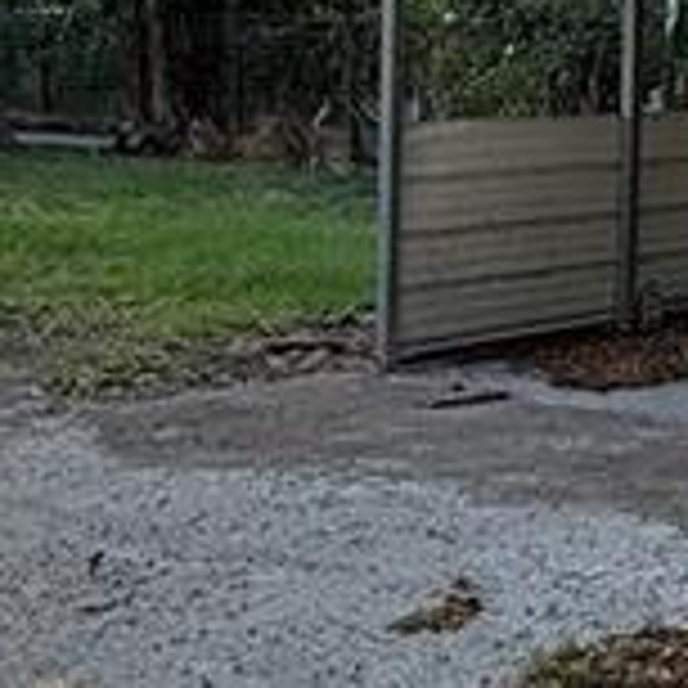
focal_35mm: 97
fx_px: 2181
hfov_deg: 16.9
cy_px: 301
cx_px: 904
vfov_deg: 17.9
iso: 64
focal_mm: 2.22
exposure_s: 1/188
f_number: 2.2
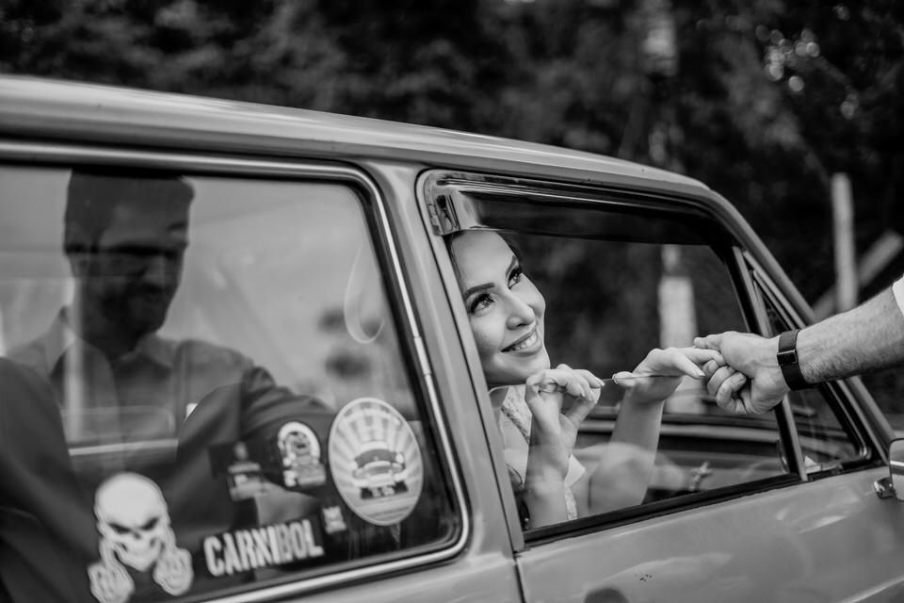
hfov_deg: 39.6
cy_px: 302
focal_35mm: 50
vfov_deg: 27.0
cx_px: 452
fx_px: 1255
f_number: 1.8
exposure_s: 1/800
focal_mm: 50
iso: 400
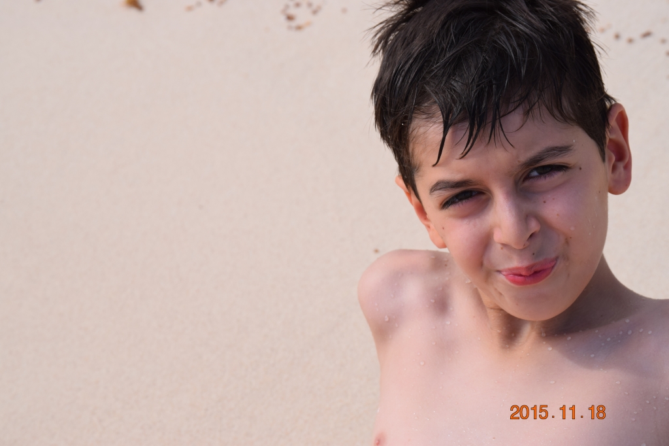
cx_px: 334
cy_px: 223
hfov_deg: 17.5
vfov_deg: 11.7
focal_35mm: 117
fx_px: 2173
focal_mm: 78
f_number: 8
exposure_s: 1/500
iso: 200
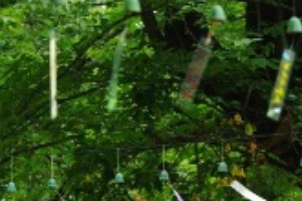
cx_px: 98
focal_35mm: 488
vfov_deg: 2.8
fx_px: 4093
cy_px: 90
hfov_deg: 4.2
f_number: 5.6
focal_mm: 135
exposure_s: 1/100
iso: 400
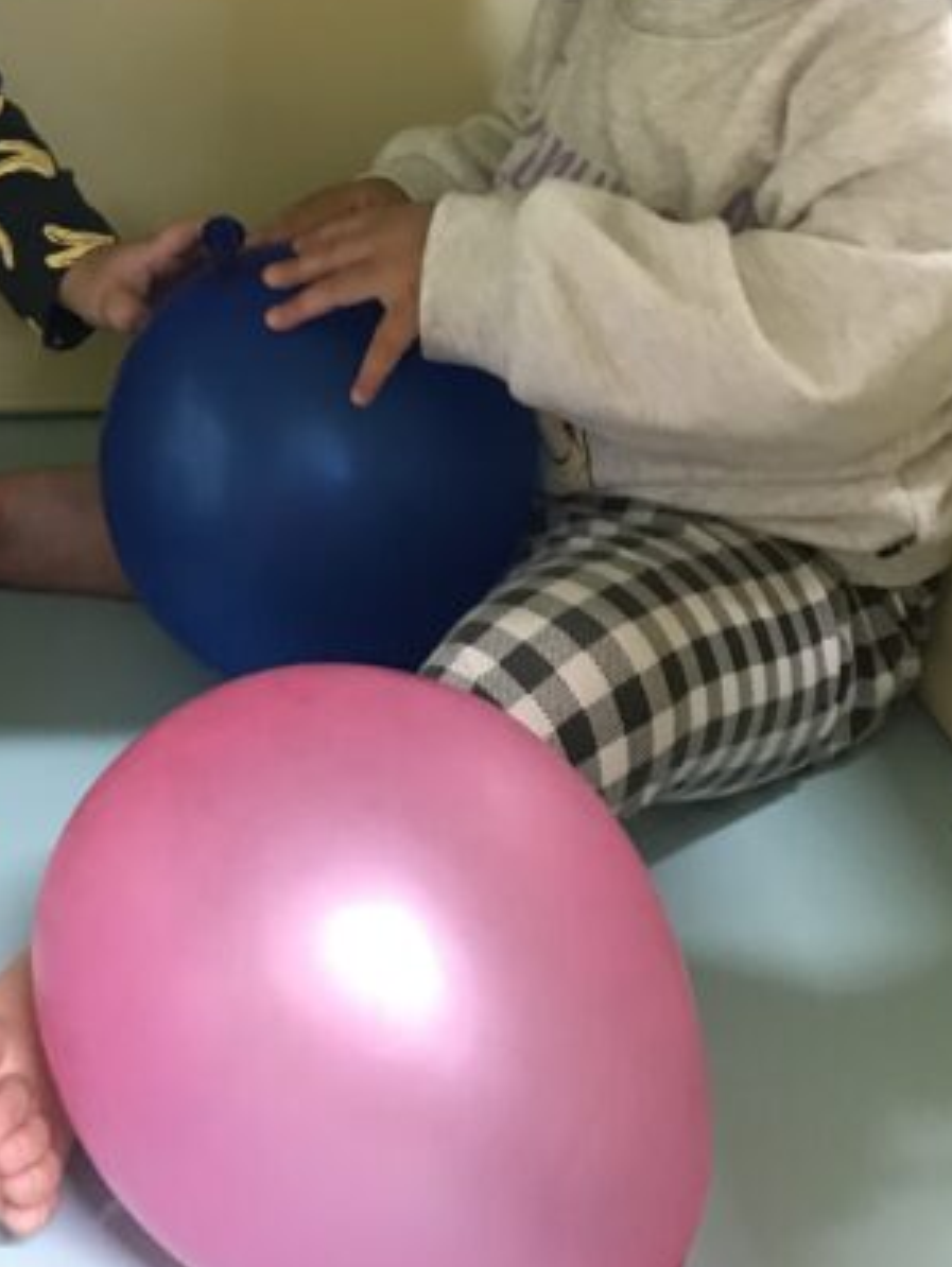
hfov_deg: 24.1
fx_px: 2198
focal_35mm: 60
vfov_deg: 30.5
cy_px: 88
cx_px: 223
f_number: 1.8
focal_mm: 3.99
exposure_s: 1/11
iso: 100
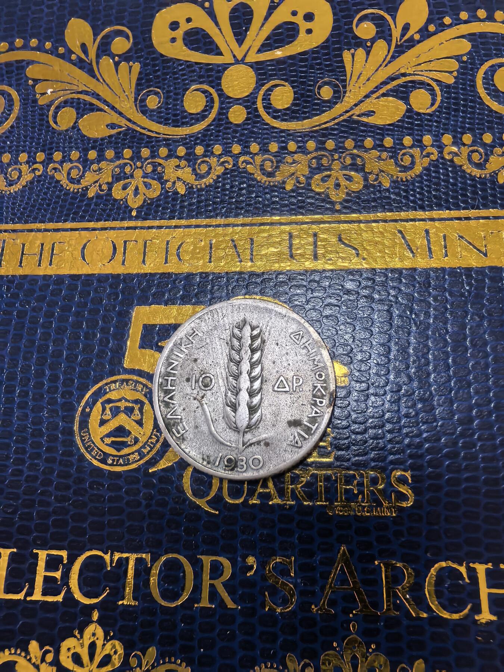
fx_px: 466
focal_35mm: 24
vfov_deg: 71.6
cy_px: 336
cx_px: 252
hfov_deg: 56.8
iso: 200
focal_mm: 1.68
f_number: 2.2
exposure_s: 1/33.3
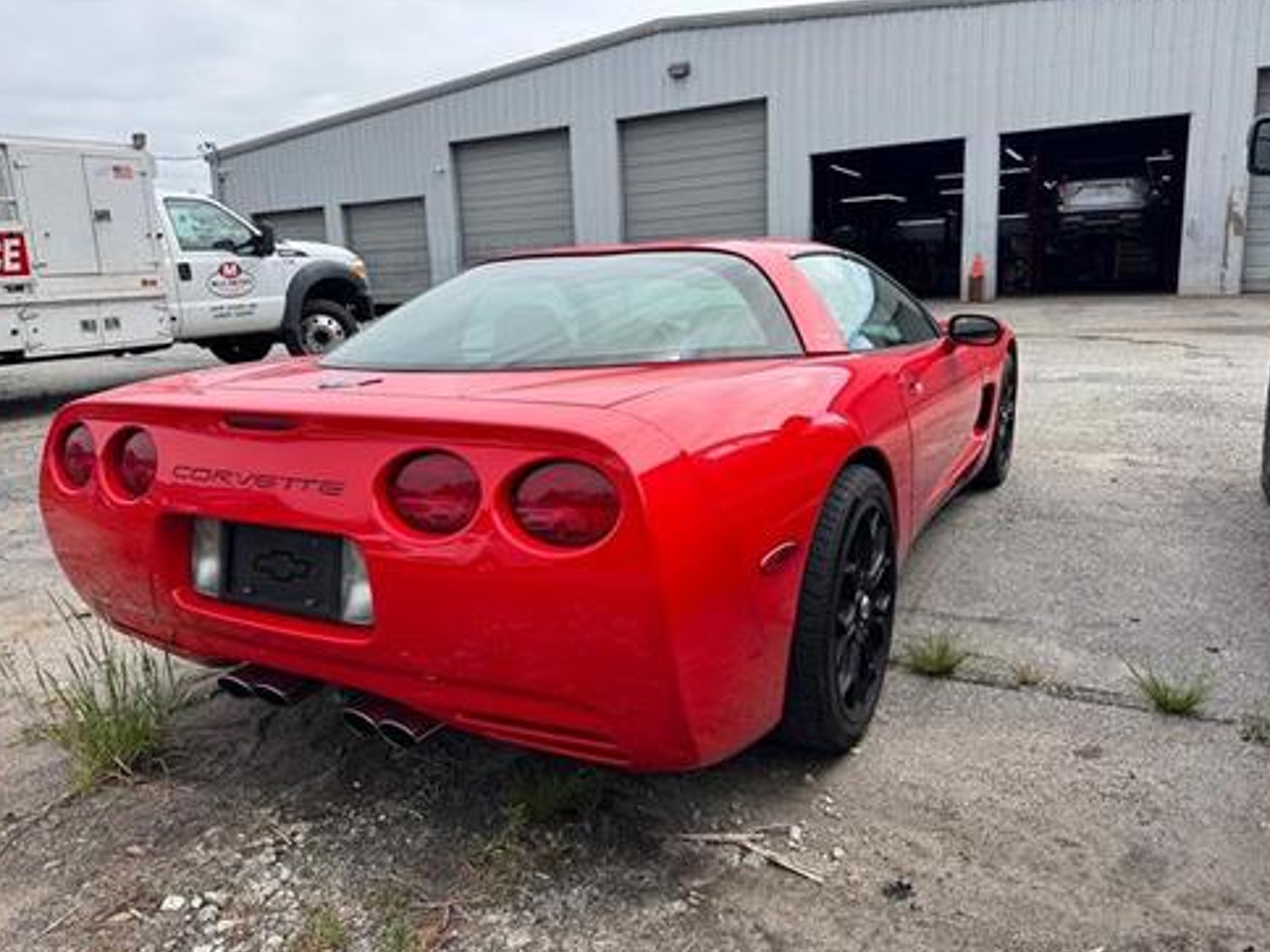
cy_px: 480
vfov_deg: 54.9
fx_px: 917
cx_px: 627
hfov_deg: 69.4
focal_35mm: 25
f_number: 1.78
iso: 80
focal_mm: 6.76
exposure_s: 1/2833
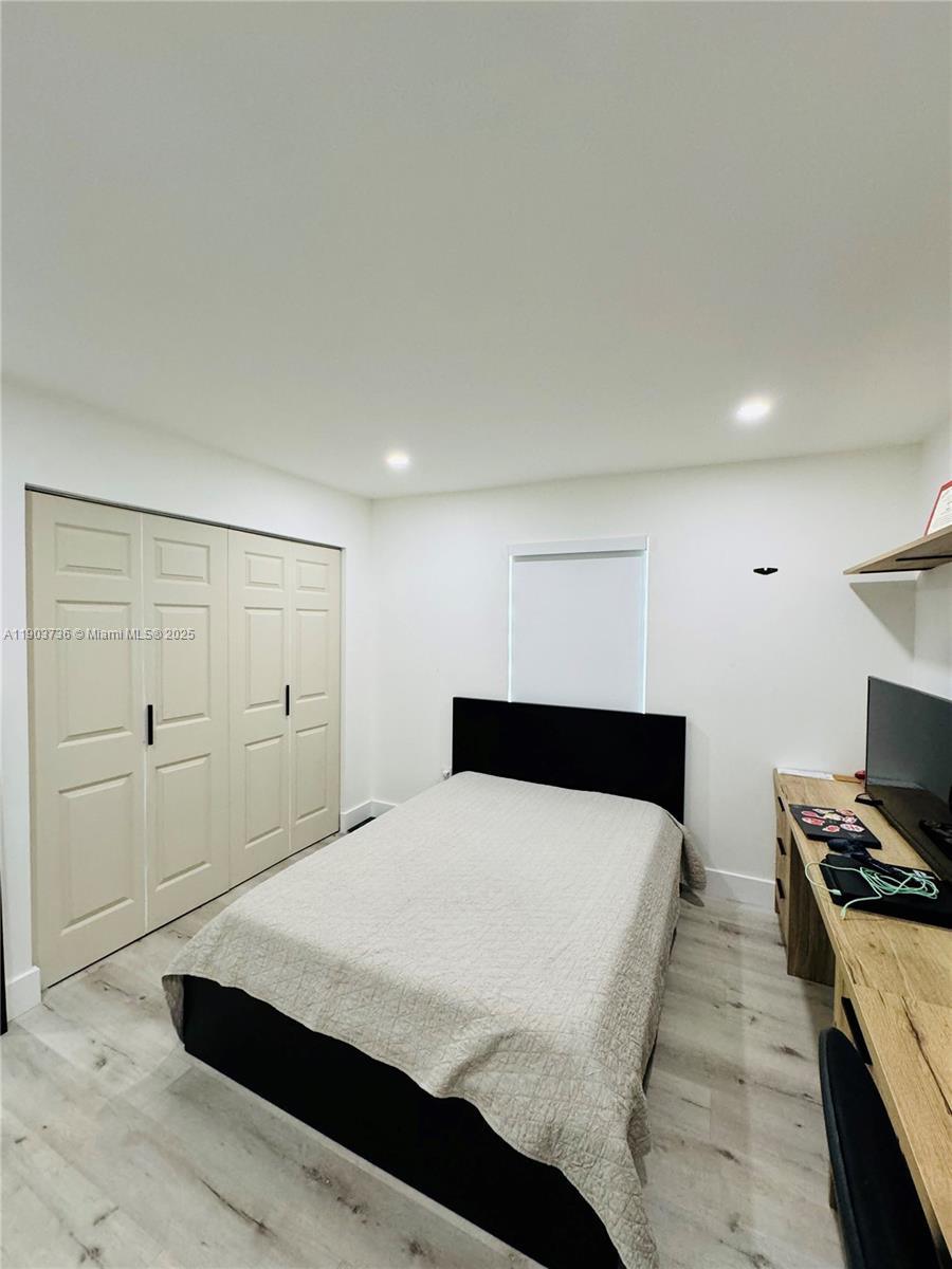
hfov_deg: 85.7
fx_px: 513
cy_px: 634
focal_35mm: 14
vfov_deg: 102.1
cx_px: 476
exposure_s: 1/120
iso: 320
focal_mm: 2.22
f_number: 2.2
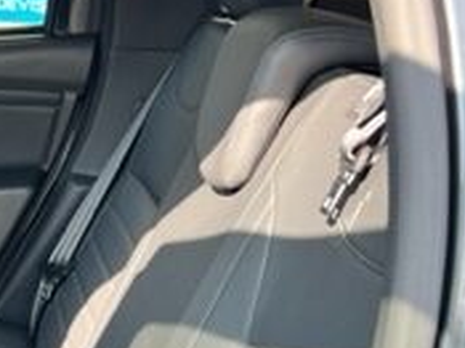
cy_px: 406
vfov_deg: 15.1
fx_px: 1275
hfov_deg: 18.7
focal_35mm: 95
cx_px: -186
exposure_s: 1/171
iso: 64
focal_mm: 5.7
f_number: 1.5
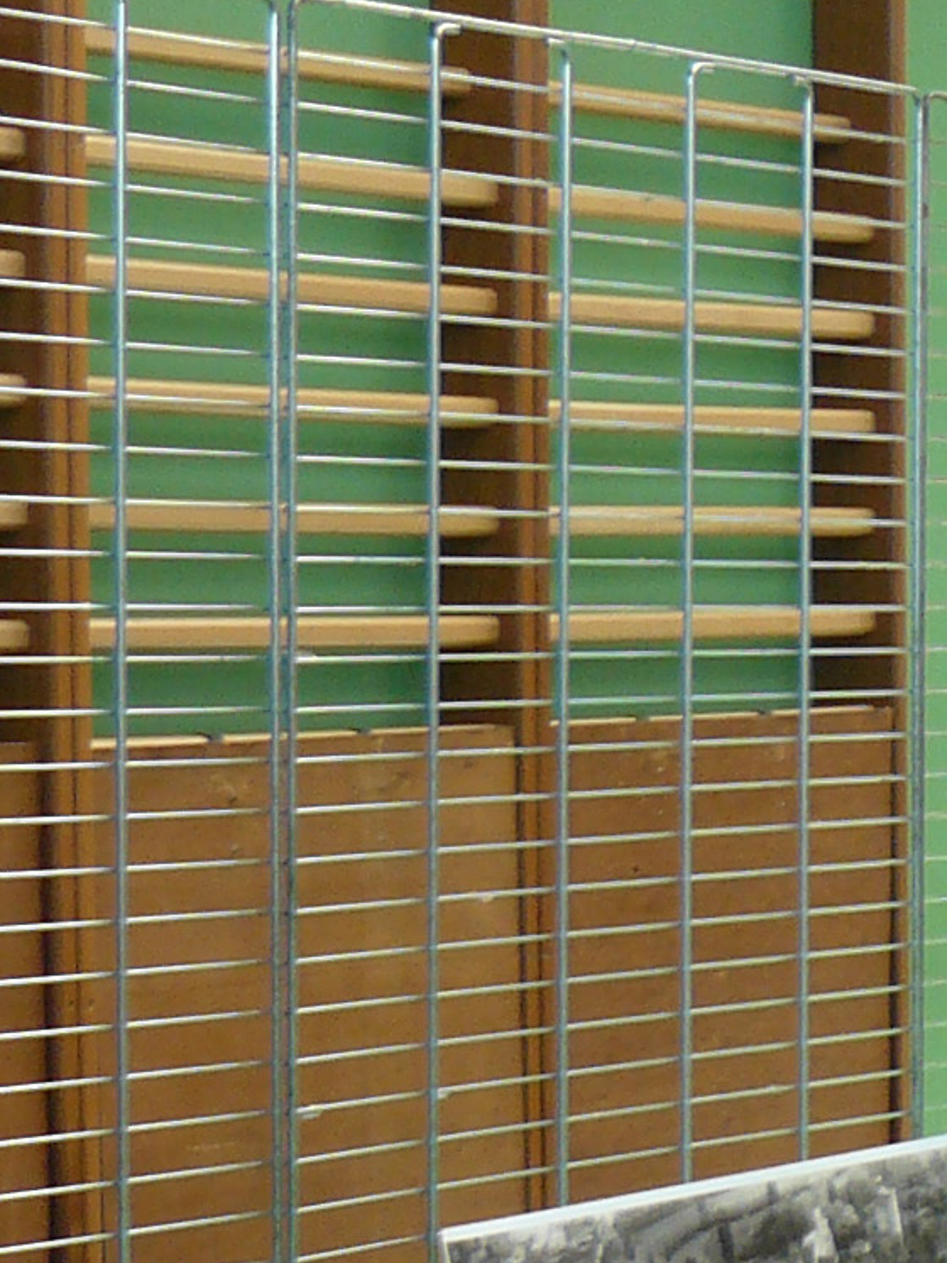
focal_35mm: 148
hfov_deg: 9.4
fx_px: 5400
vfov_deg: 13.3
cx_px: 1921
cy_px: 840
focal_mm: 6
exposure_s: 1/30
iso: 200
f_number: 2.8
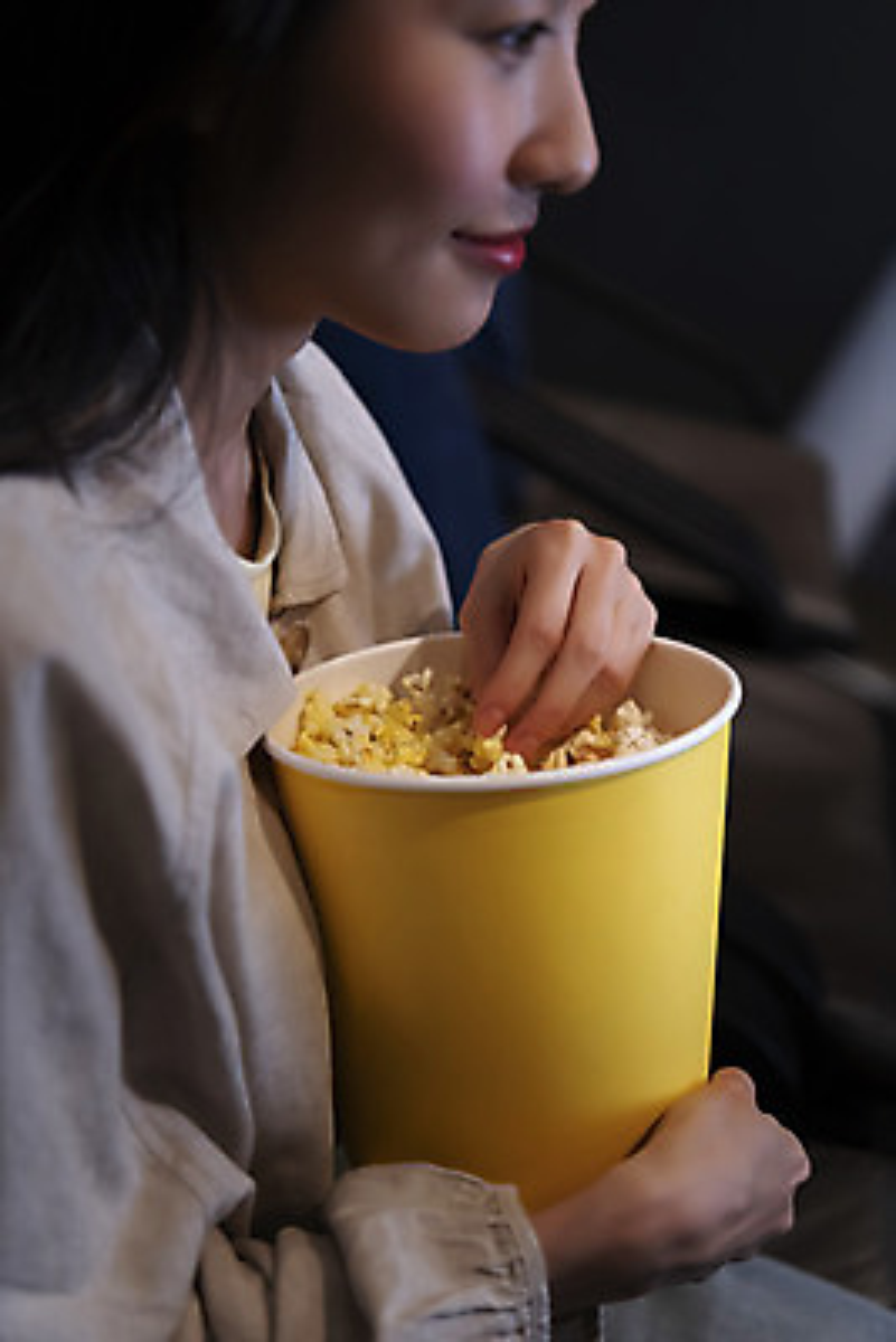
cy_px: 671
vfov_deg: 39.6
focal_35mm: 50
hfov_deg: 27.0
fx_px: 1865
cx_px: 448
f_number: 2.8
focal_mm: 50
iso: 1250
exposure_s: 1/100
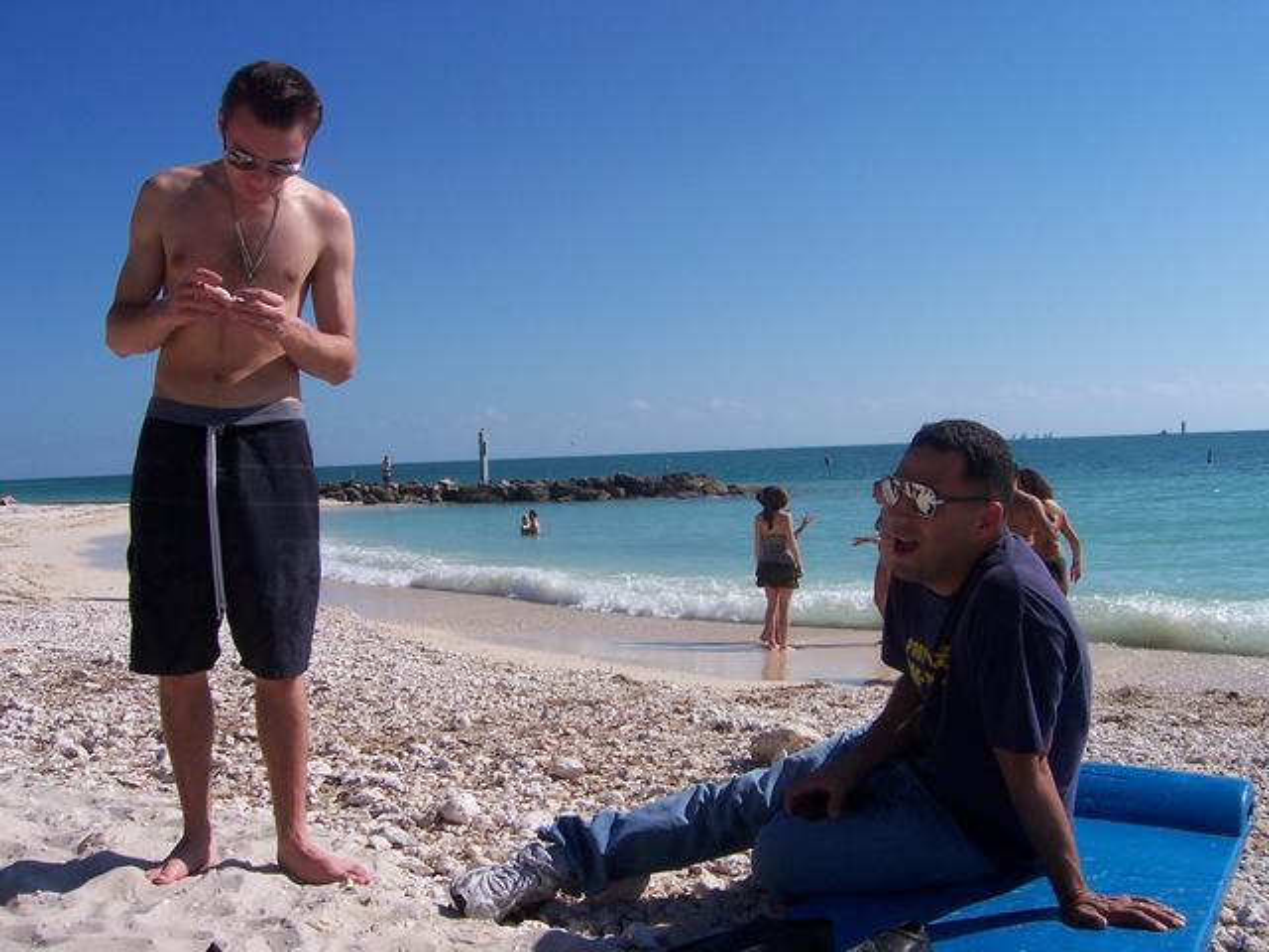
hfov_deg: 51.4
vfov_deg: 39.7
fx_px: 1320
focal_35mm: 36
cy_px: 476
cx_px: 634
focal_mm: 6
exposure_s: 1/1000
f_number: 4.8
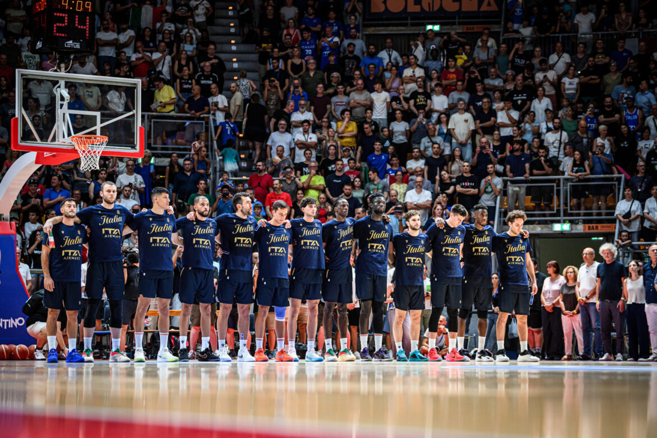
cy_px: 219
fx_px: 1679
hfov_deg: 22.1
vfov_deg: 14.9
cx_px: 328
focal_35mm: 92
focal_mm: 92
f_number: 3.2
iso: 2500
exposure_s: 1/1000
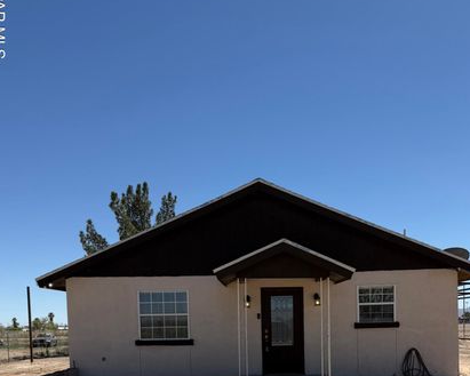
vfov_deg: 36.4
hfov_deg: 47.9
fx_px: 529
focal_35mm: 38
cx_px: 258
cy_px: 347
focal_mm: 6.76
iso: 80
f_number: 1.78
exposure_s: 1/6711
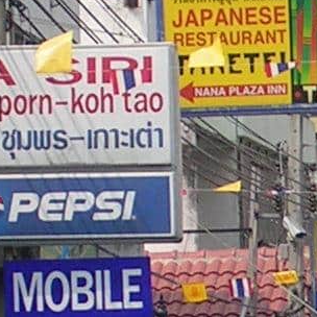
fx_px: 7097
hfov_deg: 2.5
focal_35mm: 685
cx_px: 637
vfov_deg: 2.6
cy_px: 471
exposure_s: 1/270
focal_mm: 17.4
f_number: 4.9
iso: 50
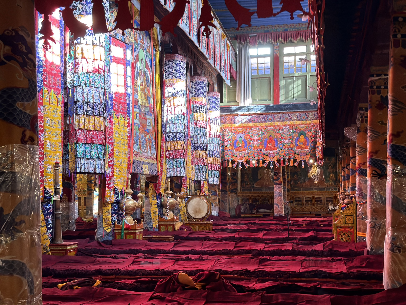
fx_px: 563
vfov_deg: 30.3
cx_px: 203
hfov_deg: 39.7
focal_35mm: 48
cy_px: 152
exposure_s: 1/100
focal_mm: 6.76
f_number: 1.78
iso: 400
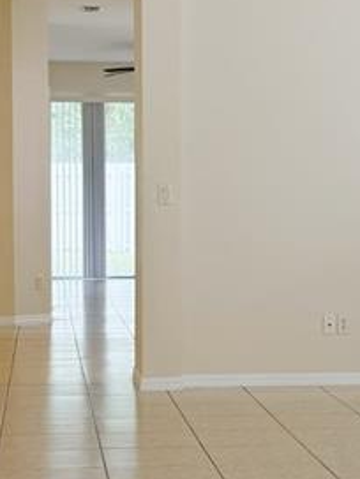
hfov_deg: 13.9
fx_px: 1470
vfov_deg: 18.5
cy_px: 284
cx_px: 242
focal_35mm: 106
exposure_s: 1/169
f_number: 1.78
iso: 80
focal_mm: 6.76
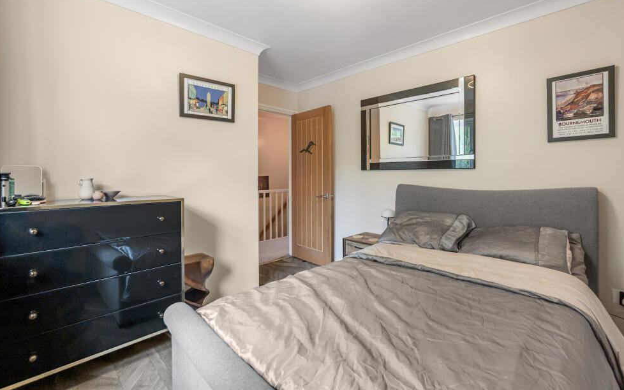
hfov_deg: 97.8
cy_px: 189
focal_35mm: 16
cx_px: 325
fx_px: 272
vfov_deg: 71.2
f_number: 6.3
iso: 400
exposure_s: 1/60
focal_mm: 15
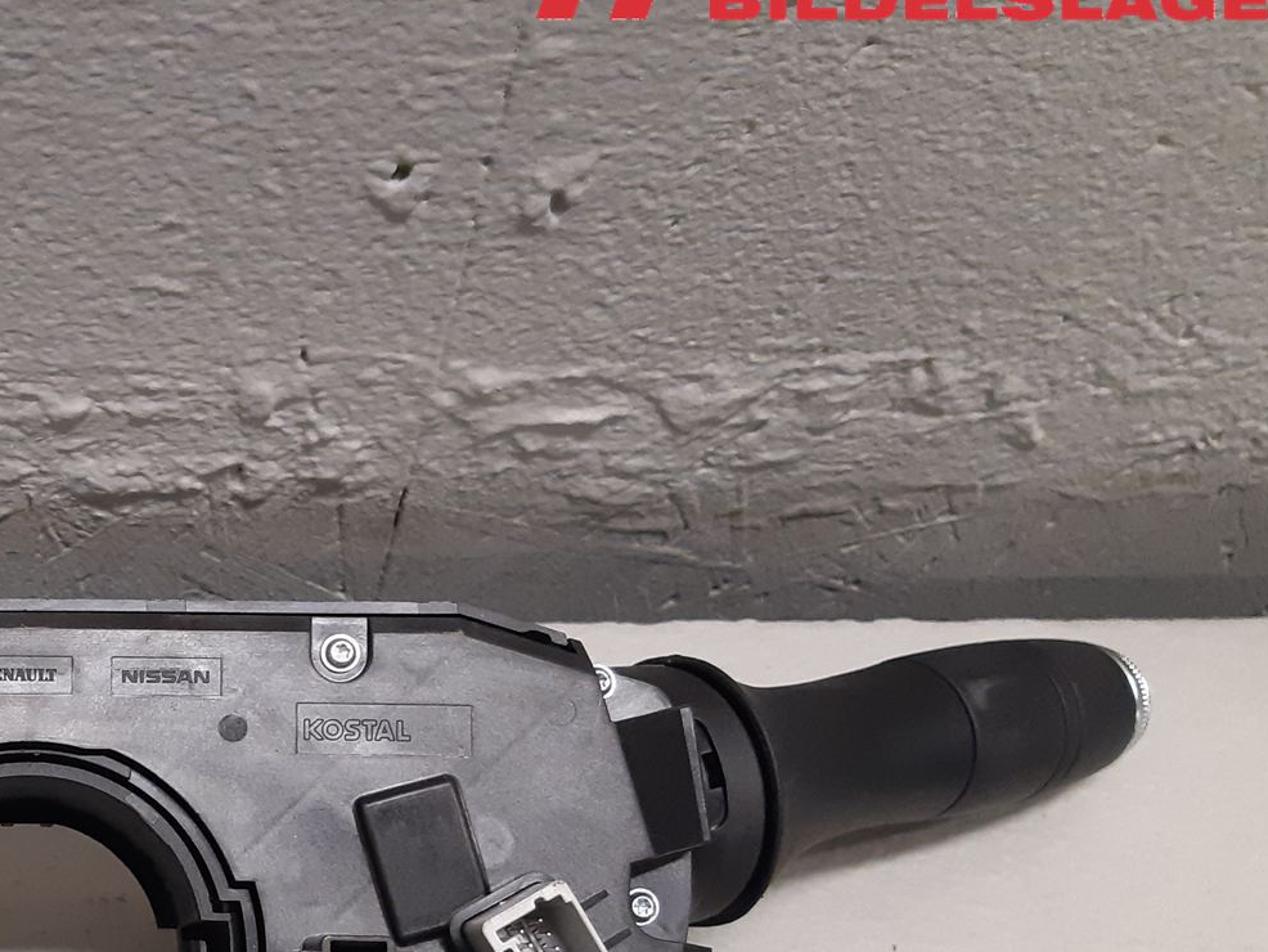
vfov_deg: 26.4
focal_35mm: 54
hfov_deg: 32.7
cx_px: 9
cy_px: 790
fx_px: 1979
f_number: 1.7
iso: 200
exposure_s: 1/50
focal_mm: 3.93
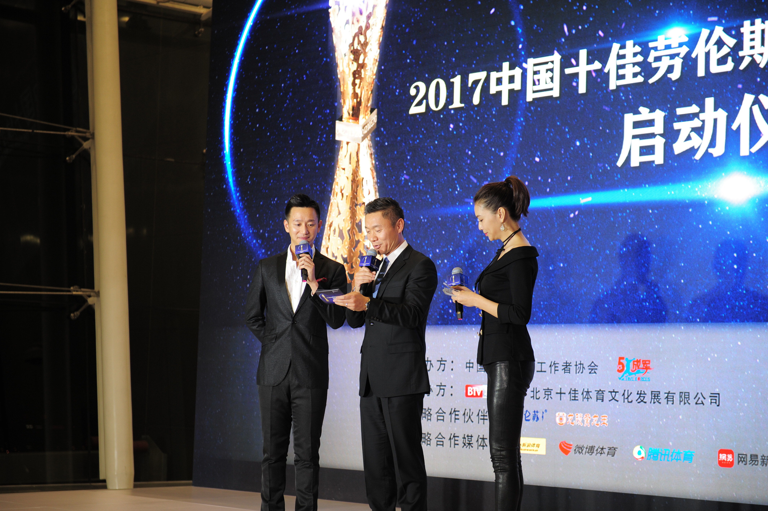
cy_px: 256
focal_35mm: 70
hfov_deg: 28.9
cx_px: 384
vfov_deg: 19.4
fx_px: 1492
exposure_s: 1/125
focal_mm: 70
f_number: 2.8
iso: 800
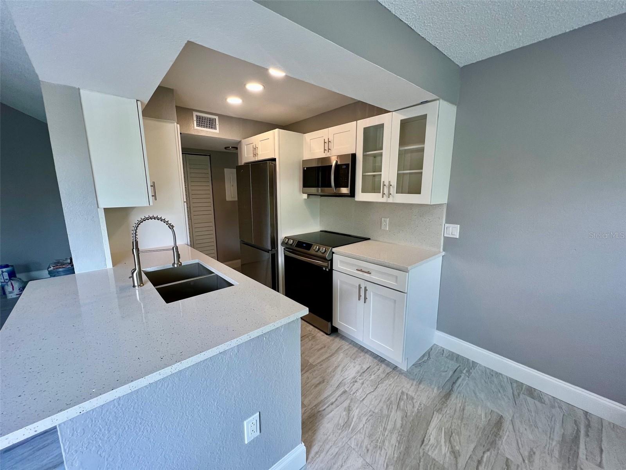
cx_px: 313
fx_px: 235
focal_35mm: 13
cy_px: 235
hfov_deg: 106.2
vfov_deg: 89.9
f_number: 1.8
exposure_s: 1/120
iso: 125
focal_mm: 1.57
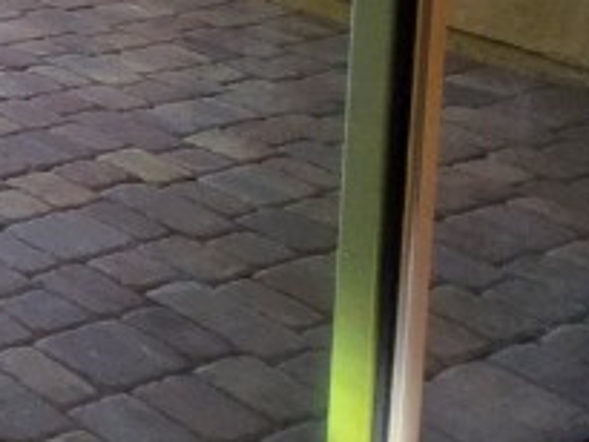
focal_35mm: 65
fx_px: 1107
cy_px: -304
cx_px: -704
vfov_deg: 18.6
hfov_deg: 17.0
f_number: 2.2
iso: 64
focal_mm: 1.7
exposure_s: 1/60
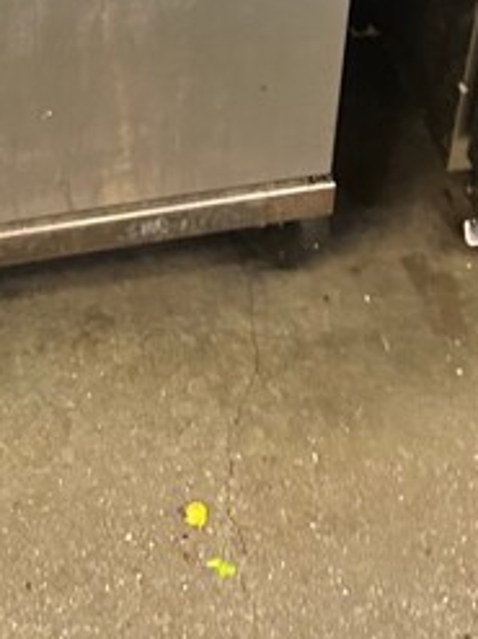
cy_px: -208
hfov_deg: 18.3
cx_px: 34
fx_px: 1456
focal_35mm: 79
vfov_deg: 22.0
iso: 500
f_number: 1.78
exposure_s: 1/60
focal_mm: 6.86
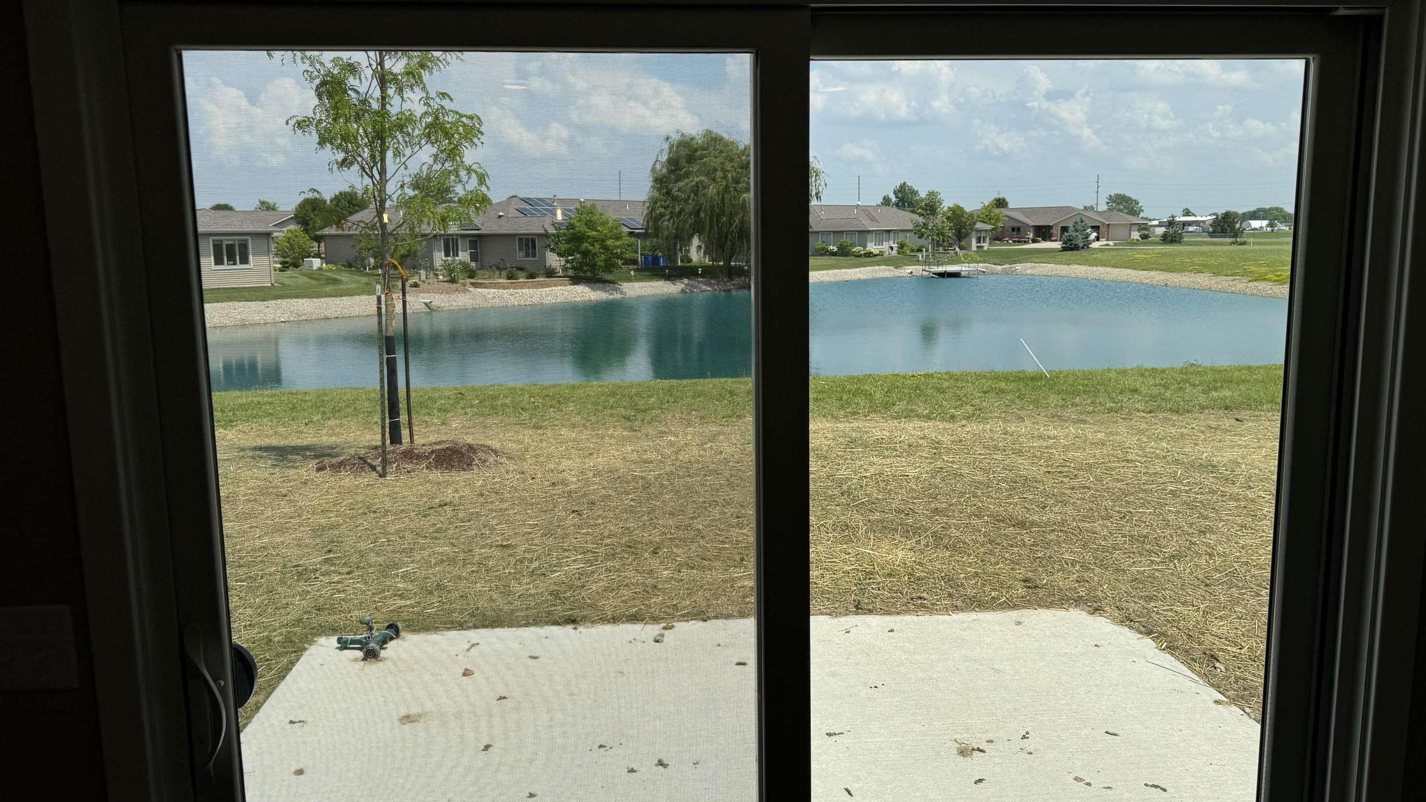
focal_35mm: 27
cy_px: 391
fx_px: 1021
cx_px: 729
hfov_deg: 69.9
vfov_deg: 42.9
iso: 80
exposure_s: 1/5348
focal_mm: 6.76
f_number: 1.78
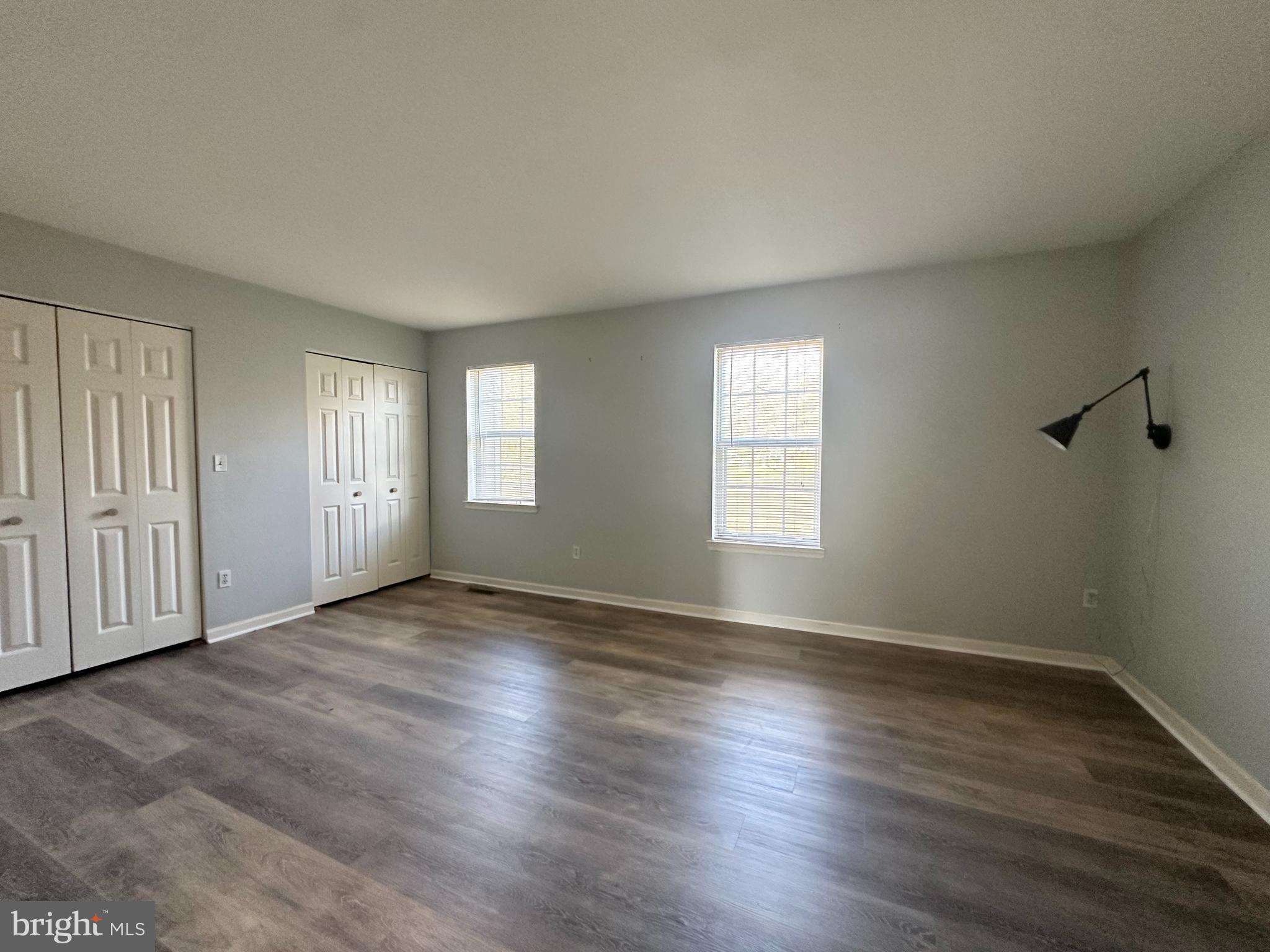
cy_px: 476
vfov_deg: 85.7
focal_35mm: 14
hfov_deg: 102.1
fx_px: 514
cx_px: 635
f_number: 2.2
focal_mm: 2.22
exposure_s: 1/120
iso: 320
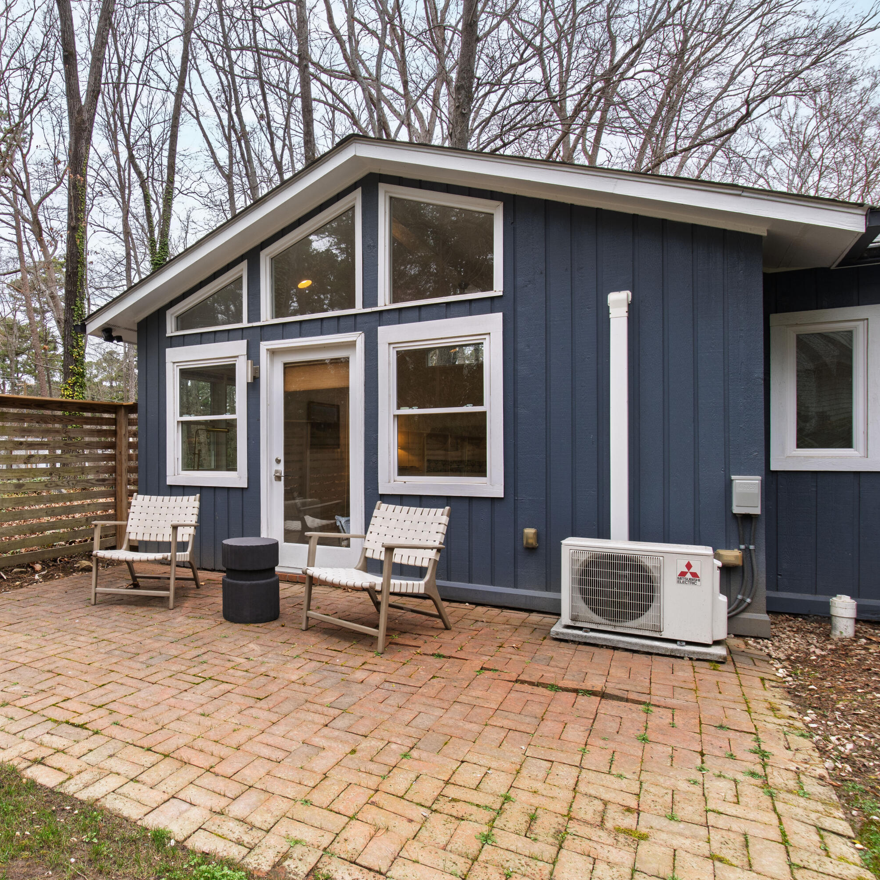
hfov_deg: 64.7
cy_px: 440
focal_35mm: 23
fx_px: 662
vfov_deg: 67.3
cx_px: 265
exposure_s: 1/40
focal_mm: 12
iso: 100
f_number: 8
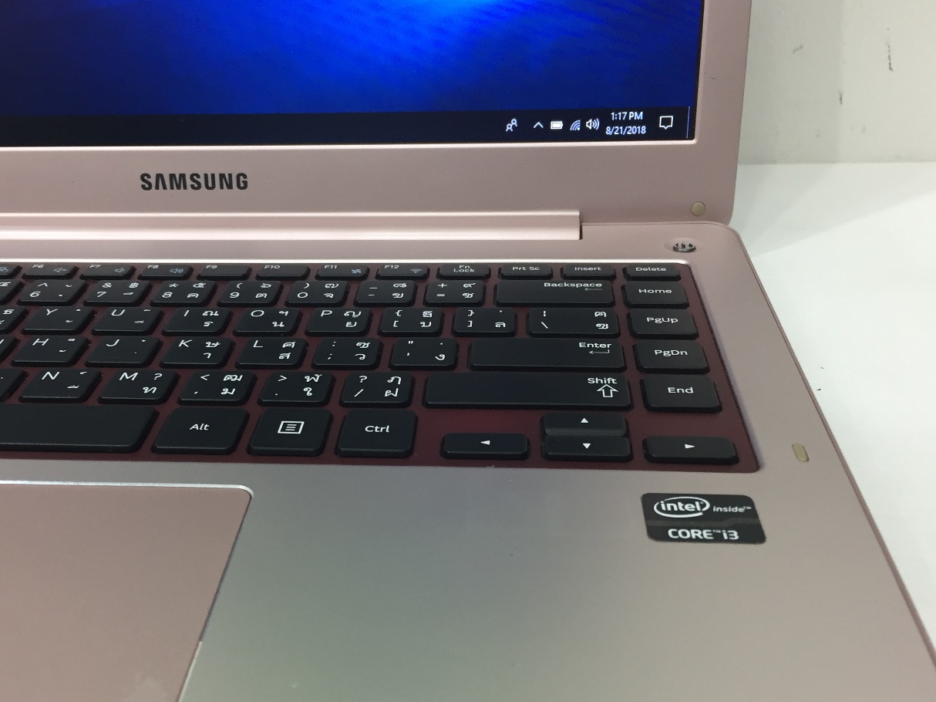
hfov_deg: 47.7
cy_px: 461
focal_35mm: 39
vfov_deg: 36.5
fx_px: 1054
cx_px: 389
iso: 100
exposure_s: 1/33
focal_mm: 4.15
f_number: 2.2
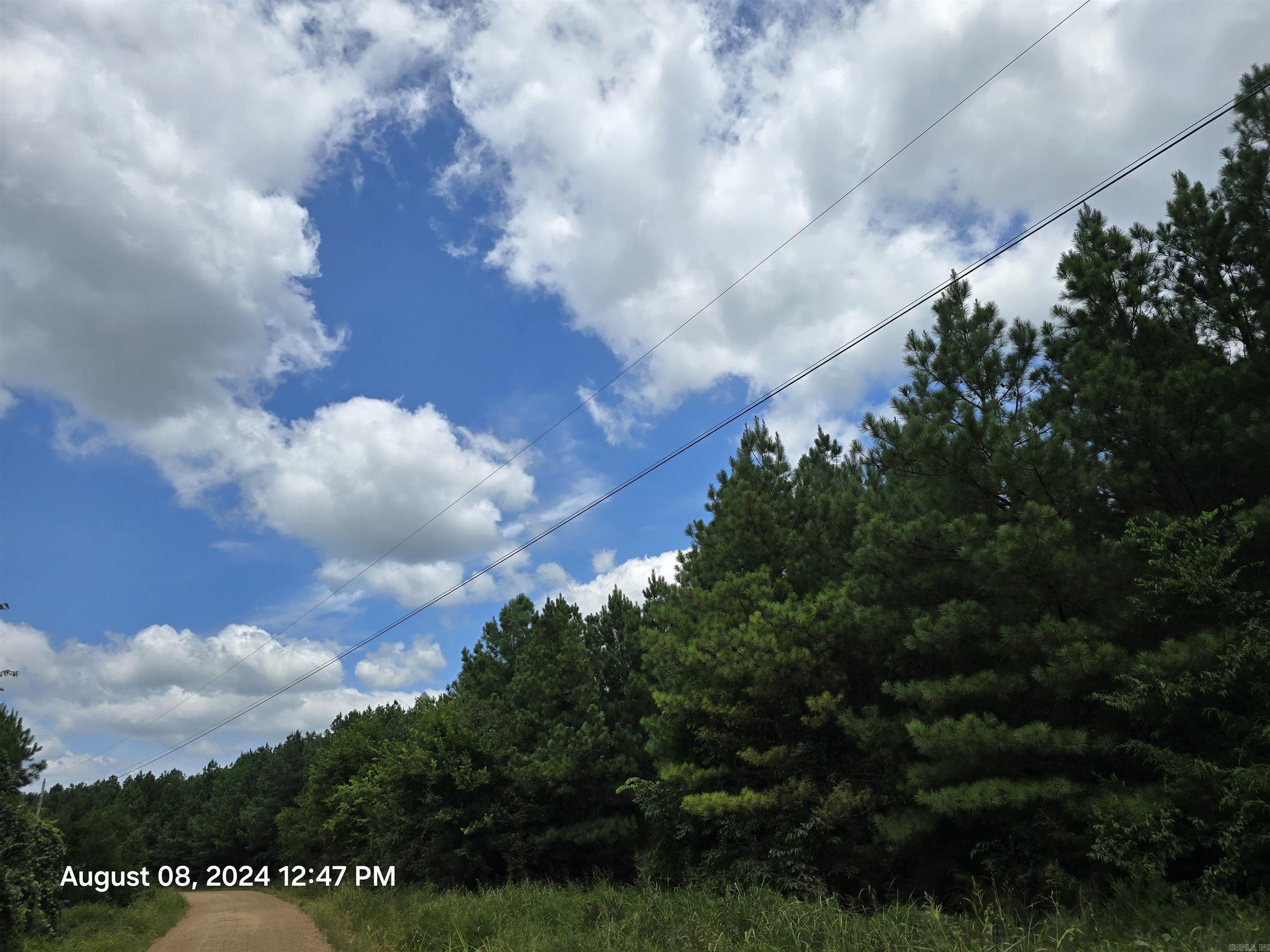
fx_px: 844
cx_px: 635
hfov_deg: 73.9
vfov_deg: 58.9
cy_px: 476
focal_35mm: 23
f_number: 1.7
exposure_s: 1/1252
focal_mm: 6.3
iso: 12
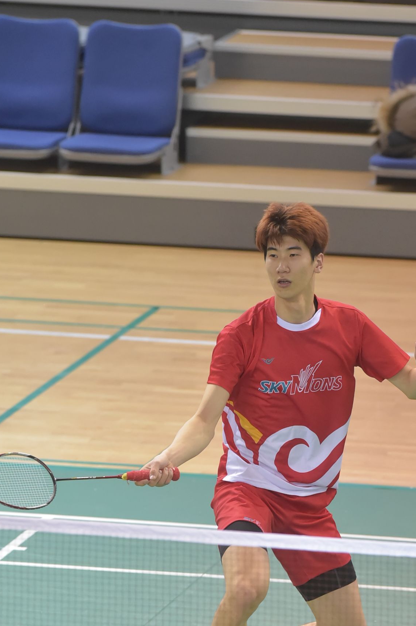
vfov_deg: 4.8
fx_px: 7514
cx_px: 261
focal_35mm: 433
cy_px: 385
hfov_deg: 3.2
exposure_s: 1/500
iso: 8000
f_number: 6.3
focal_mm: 300
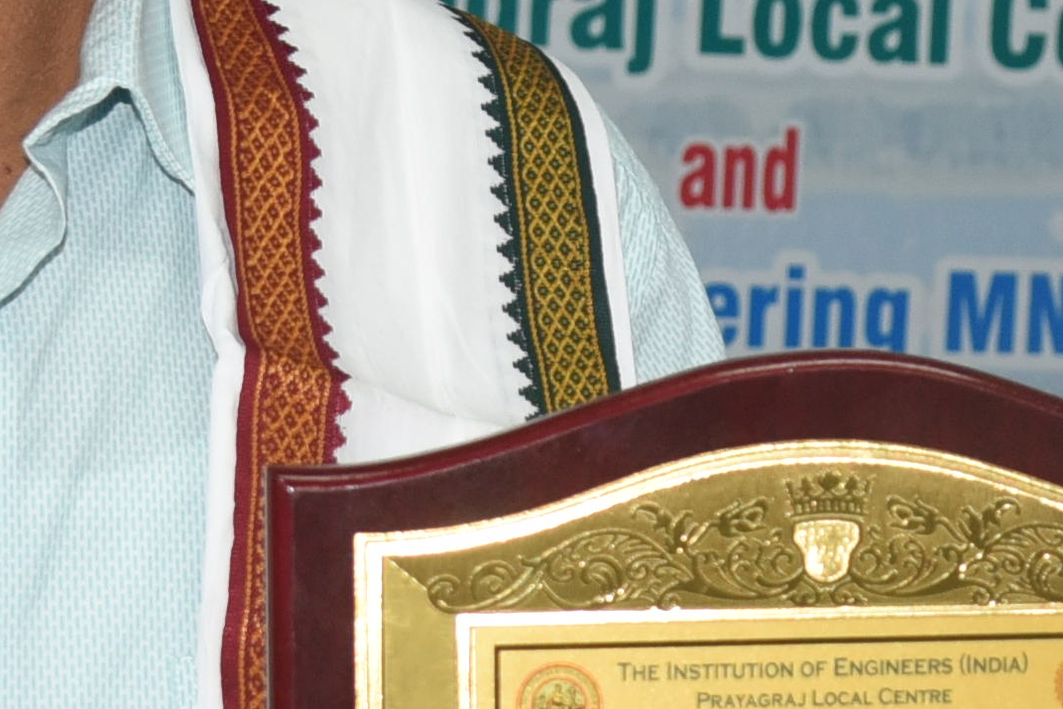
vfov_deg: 7.9
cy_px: 410
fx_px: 5138
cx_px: 1170
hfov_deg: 11.6
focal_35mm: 174
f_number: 4.5
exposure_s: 1/100
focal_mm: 31
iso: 900
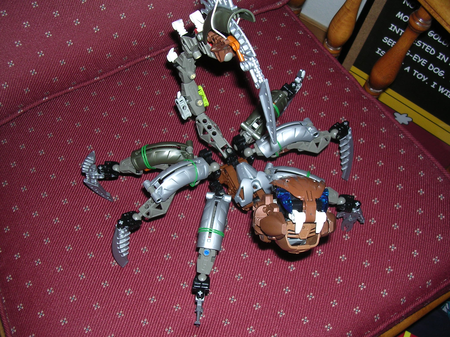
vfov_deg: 37.7
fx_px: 494
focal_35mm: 38
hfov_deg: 49.0
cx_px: 225
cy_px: 168
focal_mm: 5.8
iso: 100
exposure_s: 1/60.1
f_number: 2.8
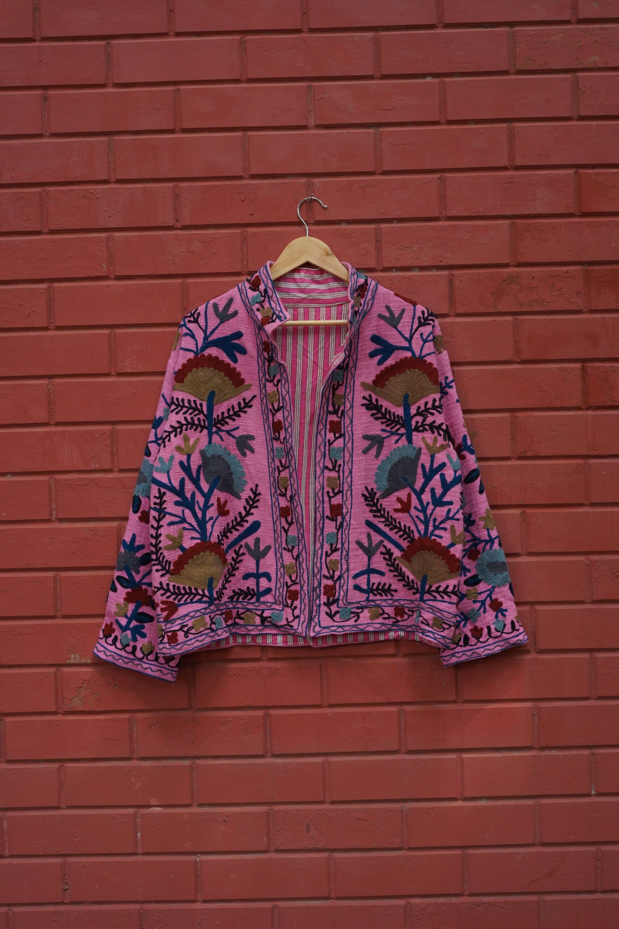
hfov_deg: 27.0
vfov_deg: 39.6
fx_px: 1289
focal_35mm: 50
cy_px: 464
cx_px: 310
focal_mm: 50
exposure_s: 1/160
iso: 500
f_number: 7.1
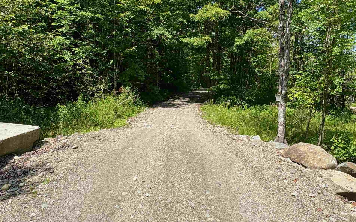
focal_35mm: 24
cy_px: 104
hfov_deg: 74.7
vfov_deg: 51.0
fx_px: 233
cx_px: 188
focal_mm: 2.22
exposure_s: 1/1395
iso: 50
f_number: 2.2
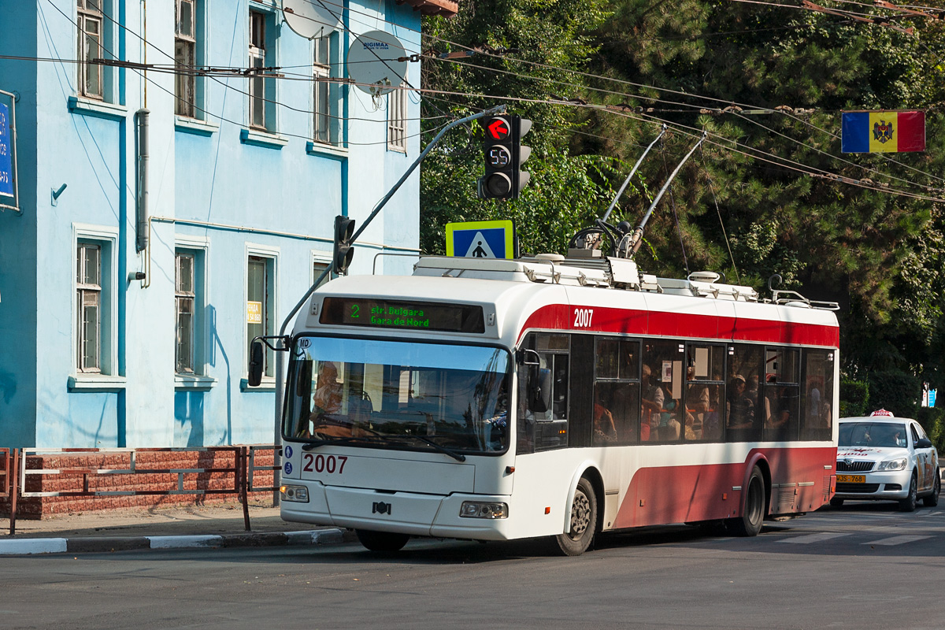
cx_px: 472
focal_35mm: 112
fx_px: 2953
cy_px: 315
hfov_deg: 18.2
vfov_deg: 12.2
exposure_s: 1/400
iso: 200
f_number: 8
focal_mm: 75
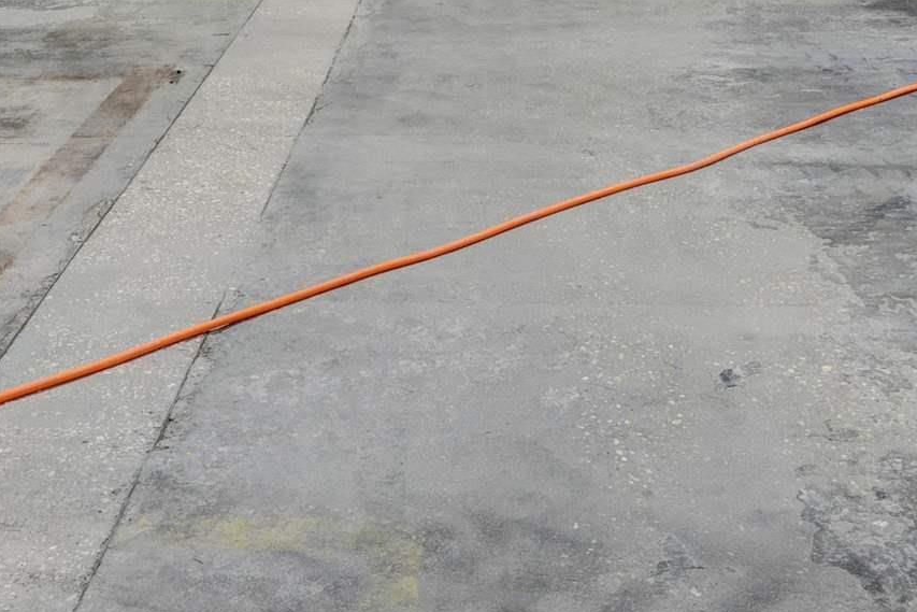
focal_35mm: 56
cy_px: -346
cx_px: 582
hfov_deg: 35.5
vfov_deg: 20.3
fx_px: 1421
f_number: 11
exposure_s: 1/20
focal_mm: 15.5
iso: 500
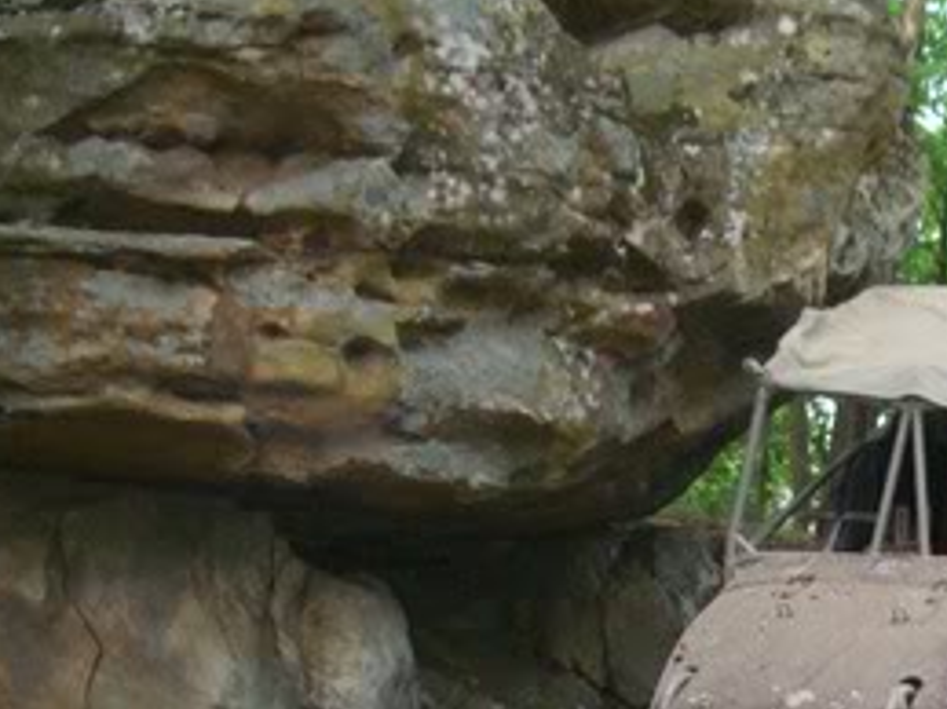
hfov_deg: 20.1
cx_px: 1006
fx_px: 2570
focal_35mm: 94
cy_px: 658
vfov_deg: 15.5
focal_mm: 7.9
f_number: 2.8
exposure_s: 1/60
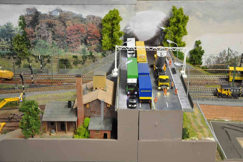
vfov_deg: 26.4
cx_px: 122
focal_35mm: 51
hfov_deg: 38.9
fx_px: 344
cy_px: 81
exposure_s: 1/20
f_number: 4.5
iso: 400
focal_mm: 34
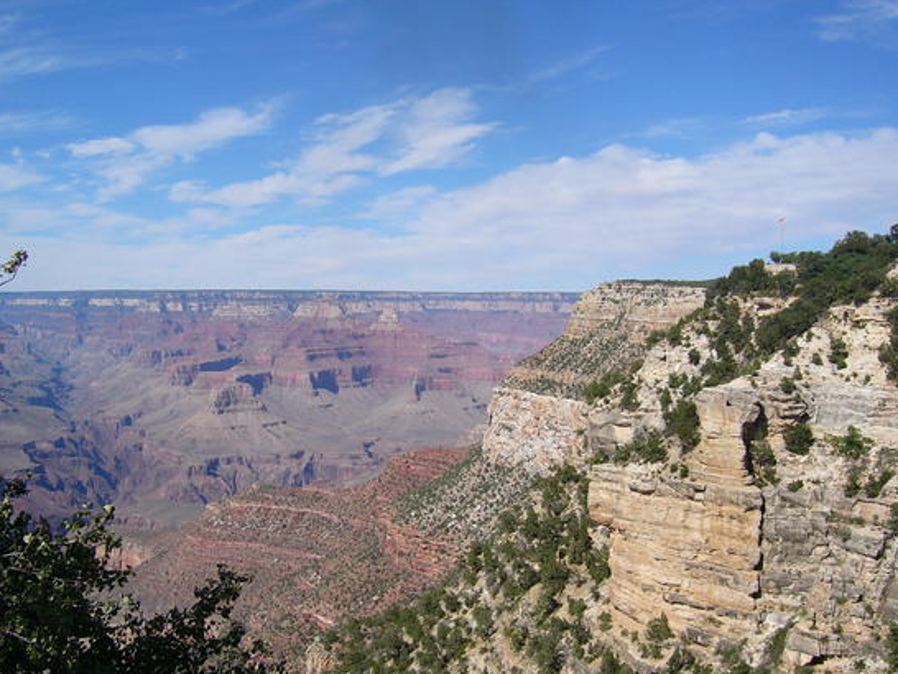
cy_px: 388
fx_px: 1064
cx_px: 378
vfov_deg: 35.1
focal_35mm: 41
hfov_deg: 45.6
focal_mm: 5.8
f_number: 8
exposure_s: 1/200
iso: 50
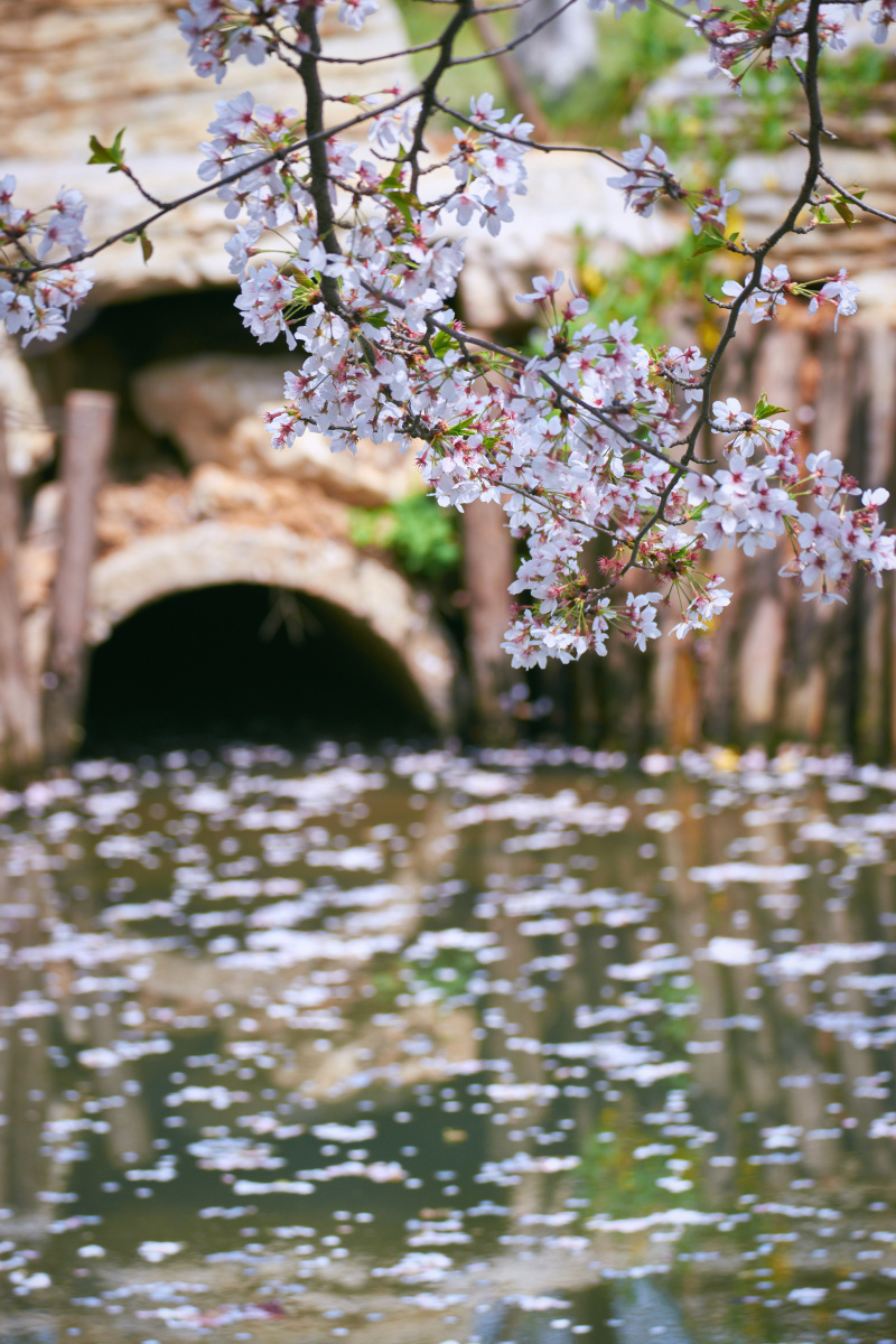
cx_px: 448
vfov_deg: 13.4
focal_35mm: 153
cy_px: 672
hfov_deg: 9.0
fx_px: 5712
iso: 200
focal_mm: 102
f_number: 5
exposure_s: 1/640
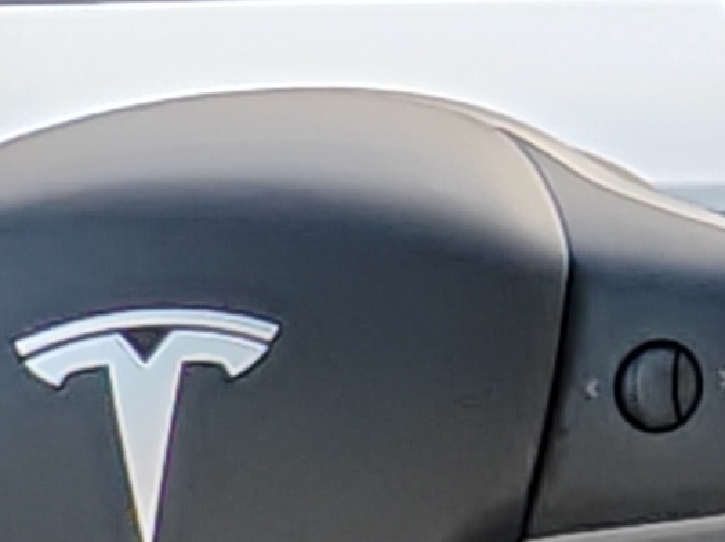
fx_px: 3579
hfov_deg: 9.9
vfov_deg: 8.6
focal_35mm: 171
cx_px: 1824
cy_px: -61
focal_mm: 1.82
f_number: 2
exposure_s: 1/50
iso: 64
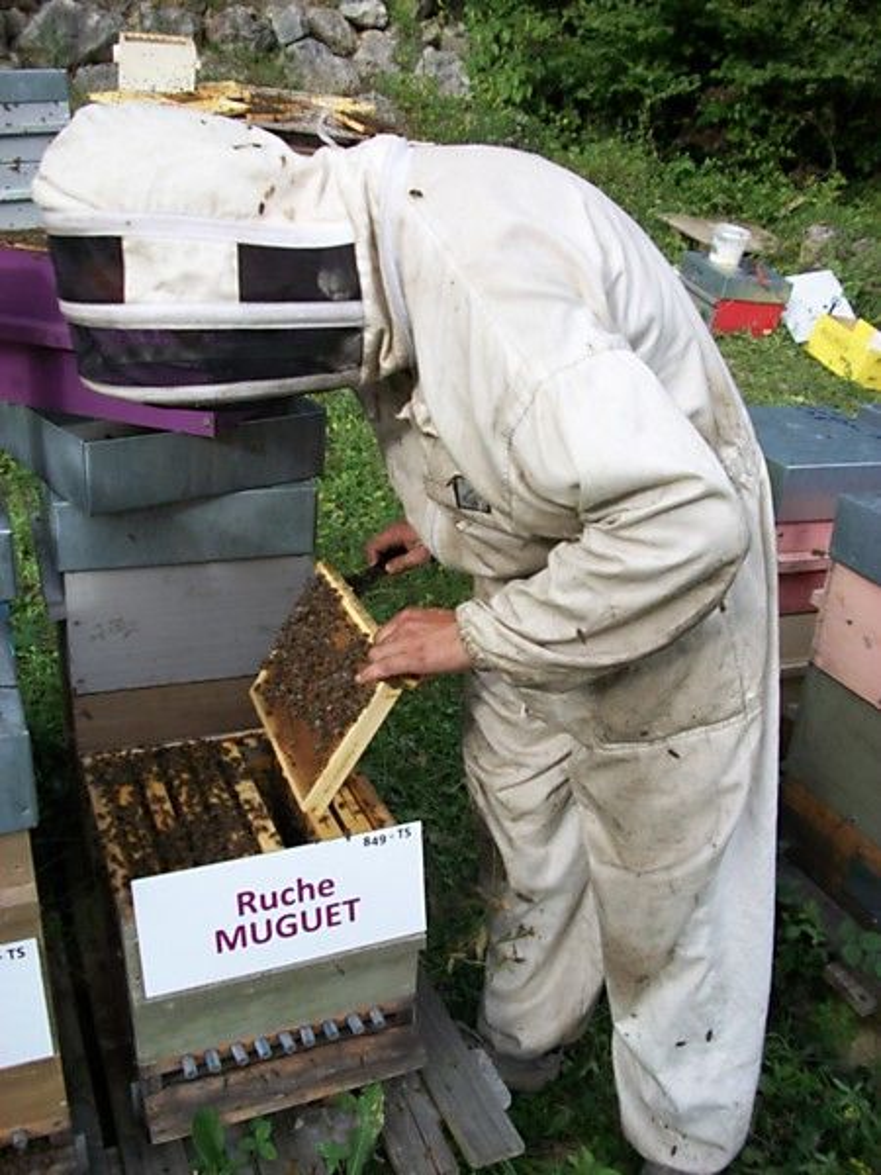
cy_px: 588
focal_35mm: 32
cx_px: 440
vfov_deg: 56.8
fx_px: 1086
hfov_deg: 44.2
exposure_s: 1/400
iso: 80
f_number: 2.9
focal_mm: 5.7
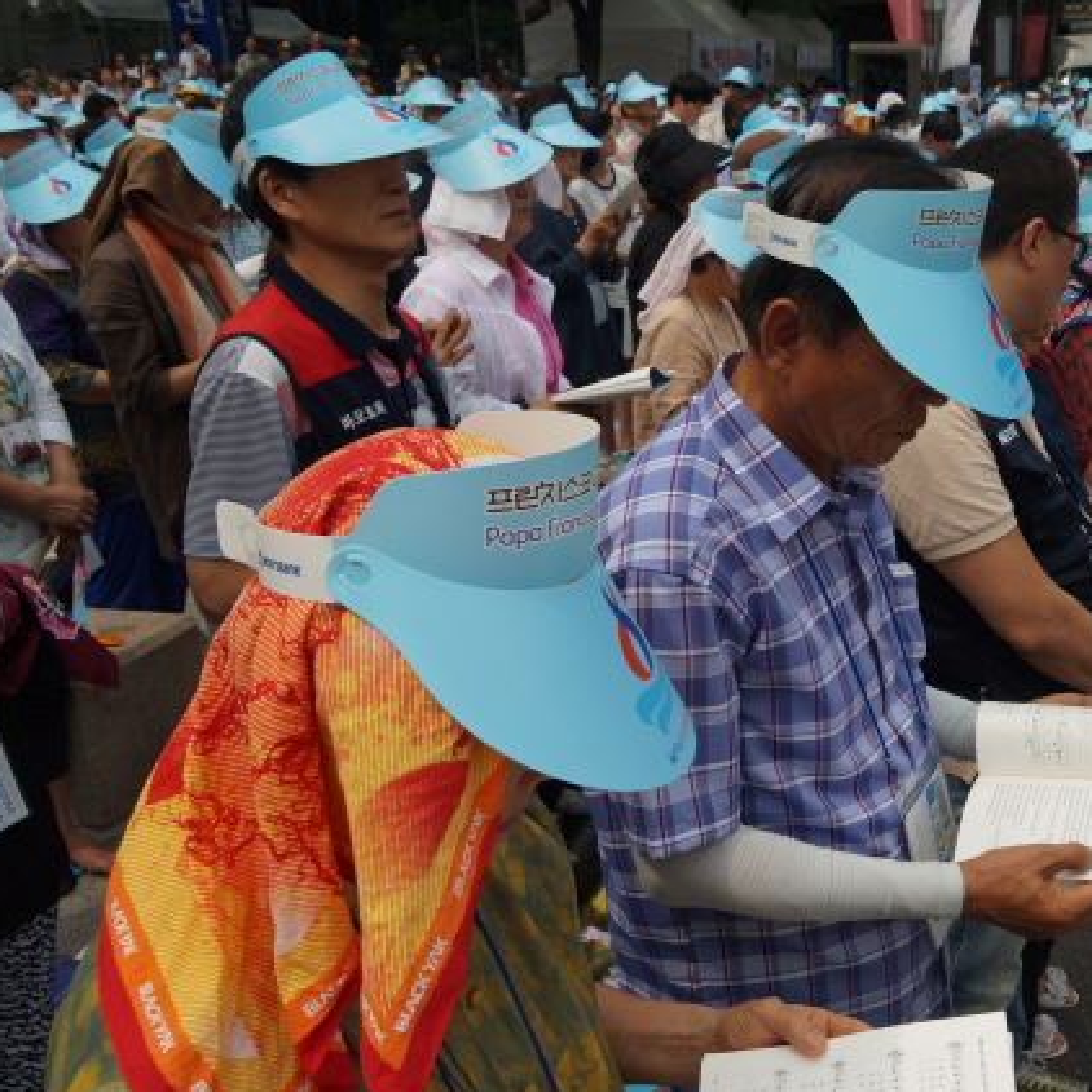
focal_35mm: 38
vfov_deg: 43.8
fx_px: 1356
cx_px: 851
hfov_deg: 42.2
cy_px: 599
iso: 100
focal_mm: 18
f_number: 8
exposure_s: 1/250
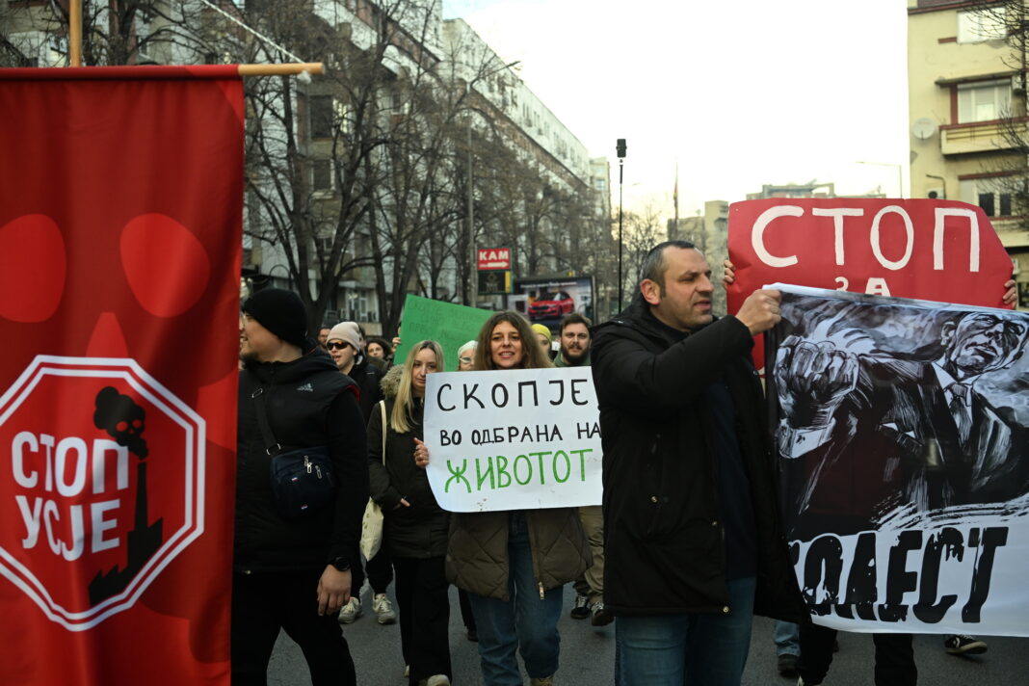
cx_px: 514
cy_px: 343
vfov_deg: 33.4
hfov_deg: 48.5
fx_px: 1143
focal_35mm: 40
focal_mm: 40
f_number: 4
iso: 800
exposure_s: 1/1600
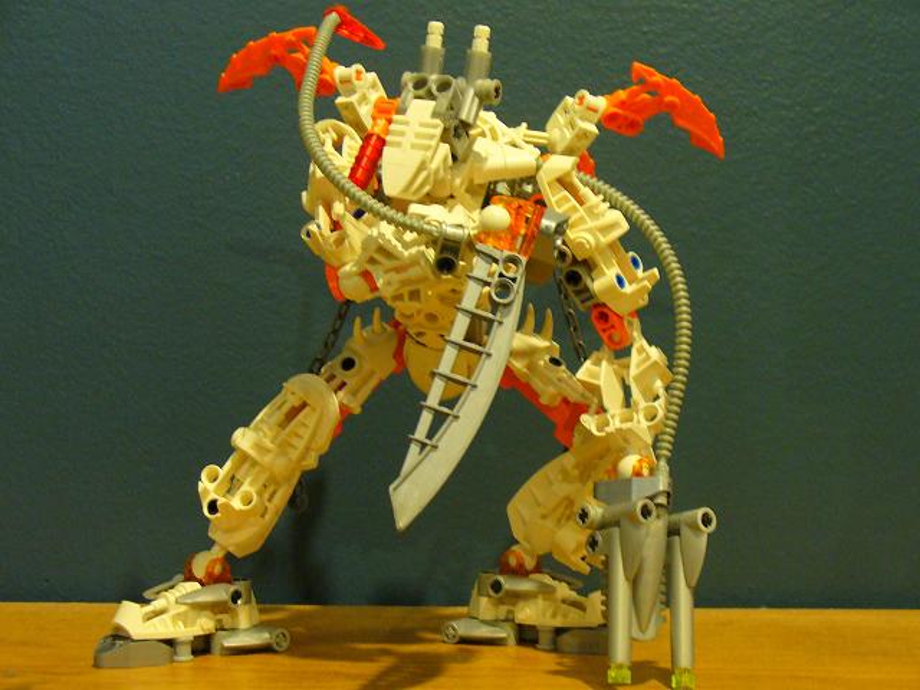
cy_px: 345
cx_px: 460
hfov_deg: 32.2
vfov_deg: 24.4
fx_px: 1595
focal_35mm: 60
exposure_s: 1/5
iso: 200
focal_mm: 9.9
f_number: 3.1
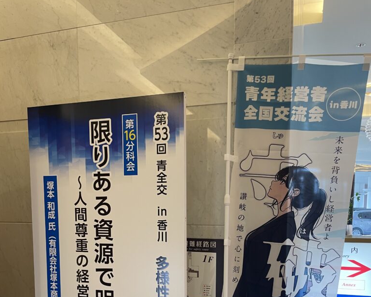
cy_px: 245
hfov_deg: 52.8
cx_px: 185
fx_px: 373
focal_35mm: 34
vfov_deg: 41.2
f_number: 1.6
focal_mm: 4.2
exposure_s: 1/60
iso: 80
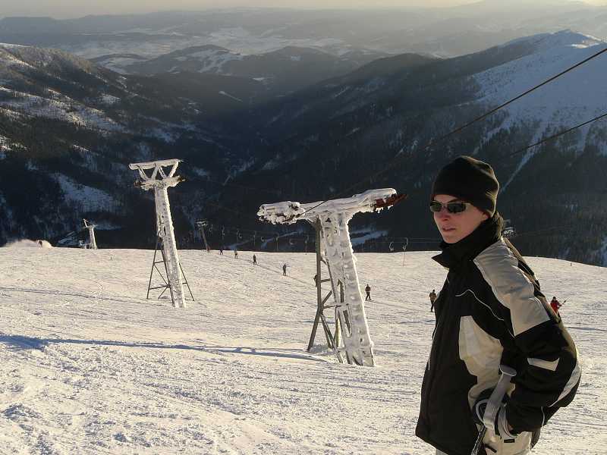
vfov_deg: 37.7
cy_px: 228
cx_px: 304
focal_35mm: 38
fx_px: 666
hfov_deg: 49.0
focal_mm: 6.3
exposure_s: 1/500
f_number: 4.4
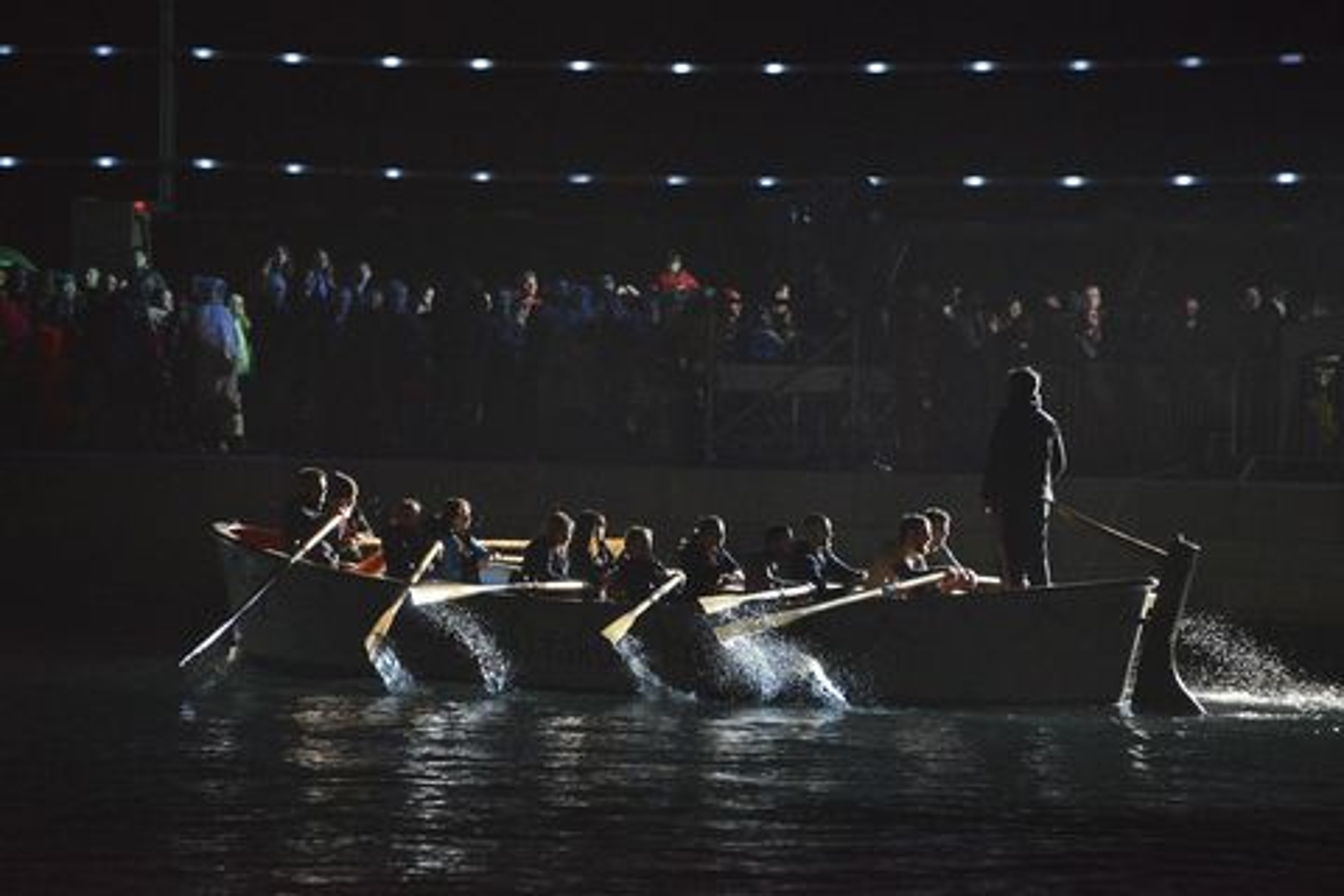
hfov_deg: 6.9
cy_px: 448
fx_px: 11199
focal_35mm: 300
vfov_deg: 4.6
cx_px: 672
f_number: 5.6
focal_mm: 300
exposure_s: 1/250
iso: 6400
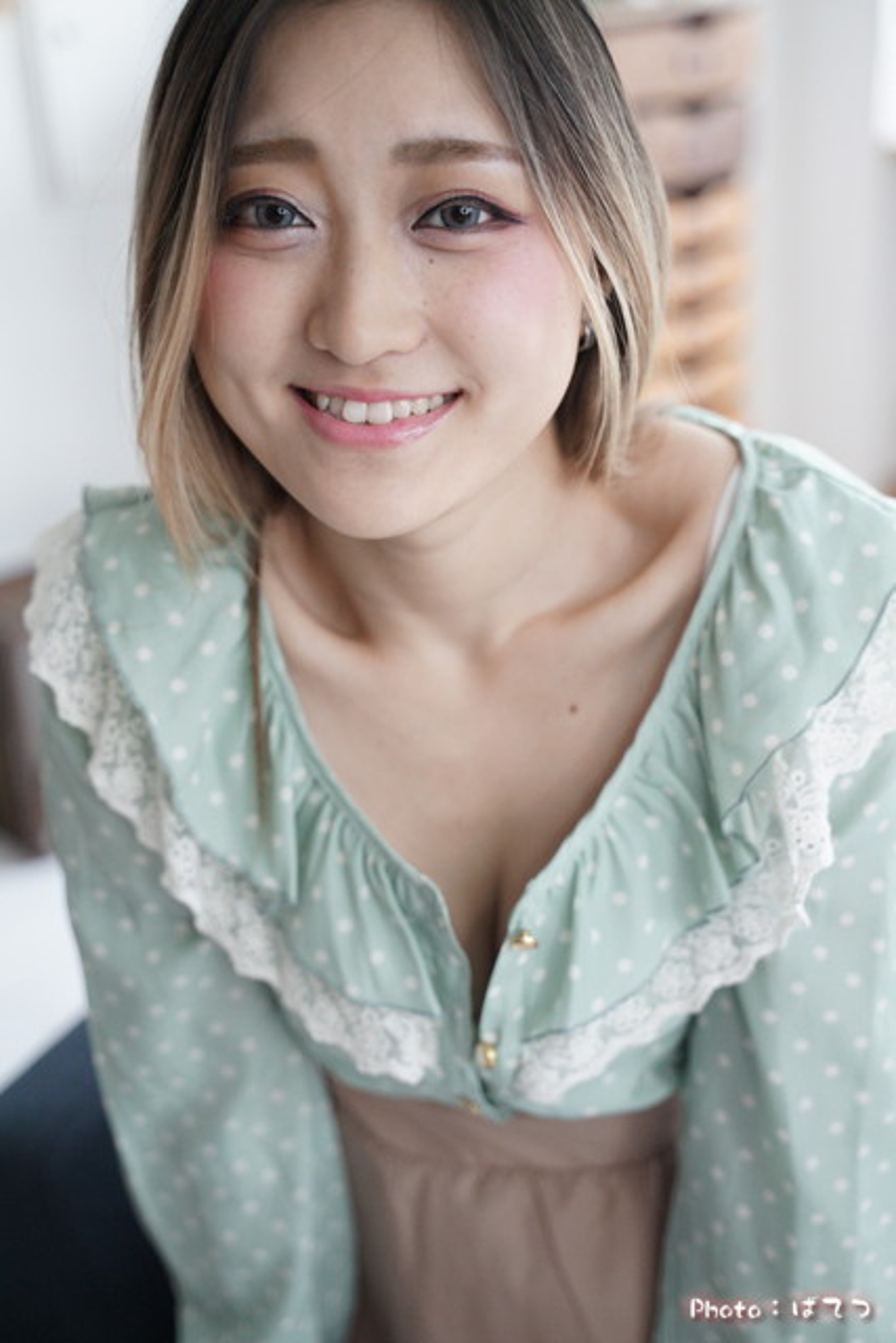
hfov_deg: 28.7
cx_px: 448
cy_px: 672
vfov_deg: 41.9
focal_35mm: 47
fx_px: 1754
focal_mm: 47
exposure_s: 1/800
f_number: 2.8
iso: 3200
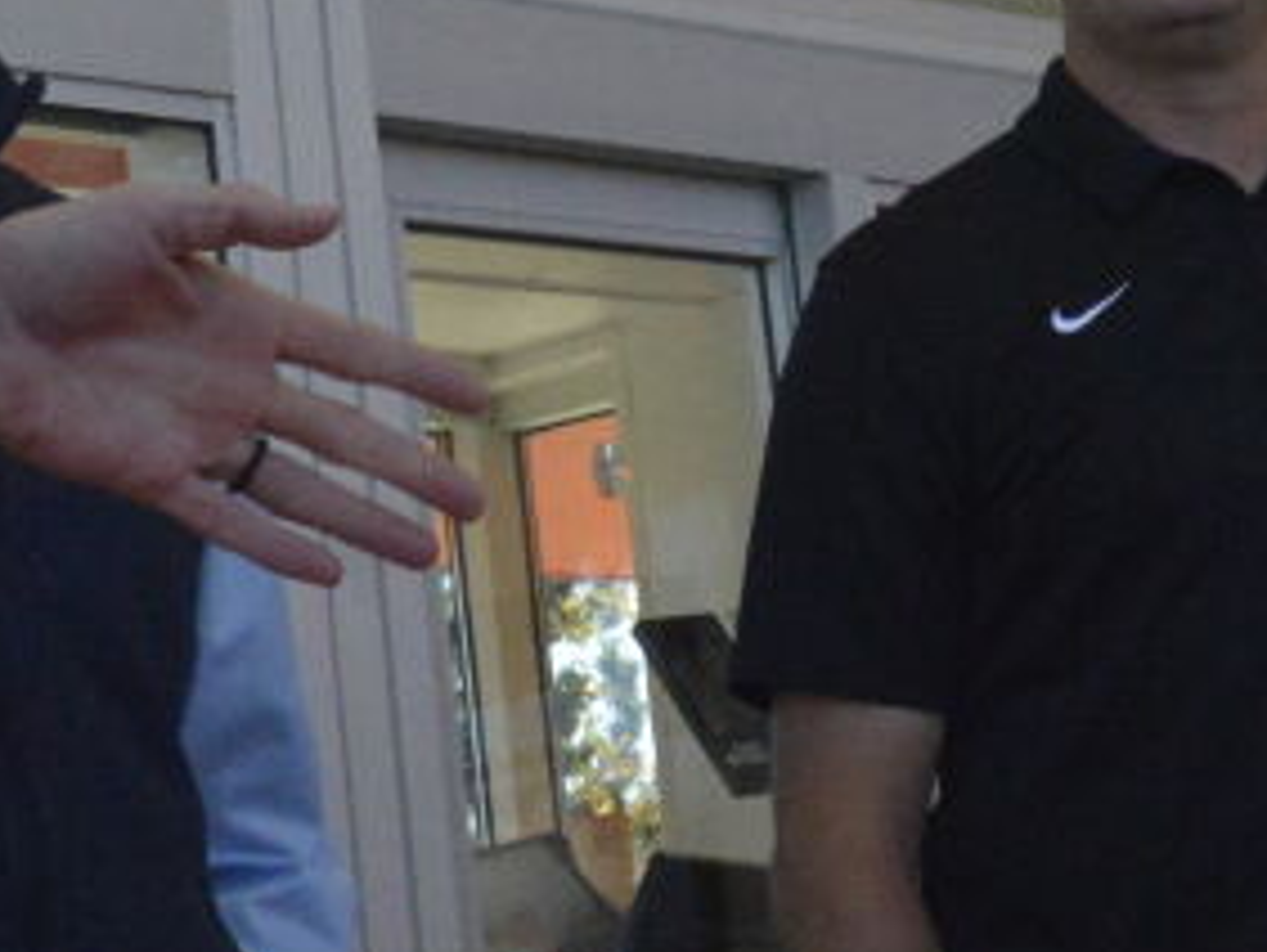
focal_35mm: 186
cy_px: -40
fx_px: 6814
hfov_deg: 10.6
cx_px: 710
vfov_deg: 8.0
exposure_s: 1/1250
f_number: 14
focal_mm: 31
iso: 4000
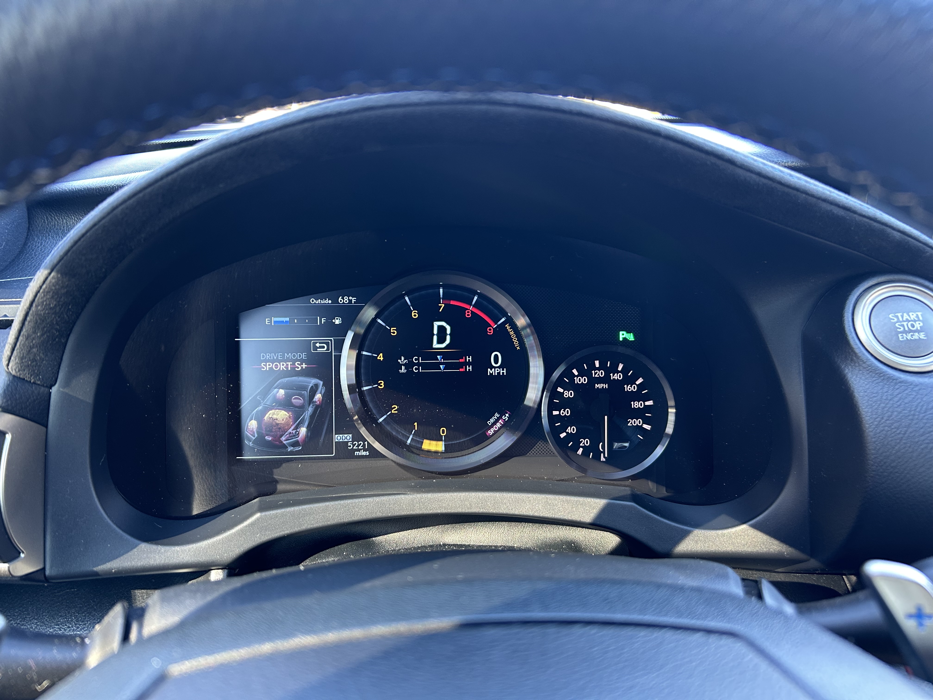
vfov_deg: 53.1
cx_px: 466
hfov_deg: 67.3
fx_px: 701
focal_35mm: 26
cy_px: 350
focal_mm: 5.7
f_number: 1.5
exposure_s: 1/50
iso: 125
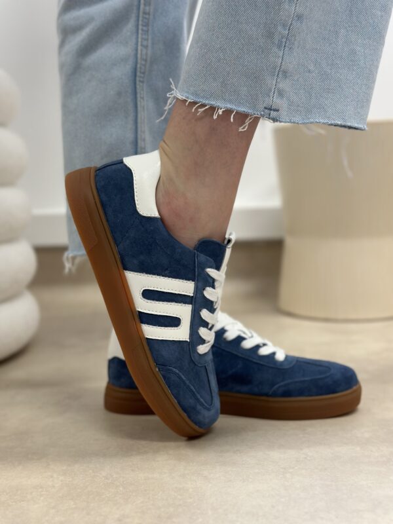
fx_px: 727
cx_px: 196
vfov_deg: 39.7
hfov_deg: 30.3
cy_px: 262
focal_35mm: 48
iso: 200
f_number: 1.78
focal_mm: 6.86
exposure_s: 1/100
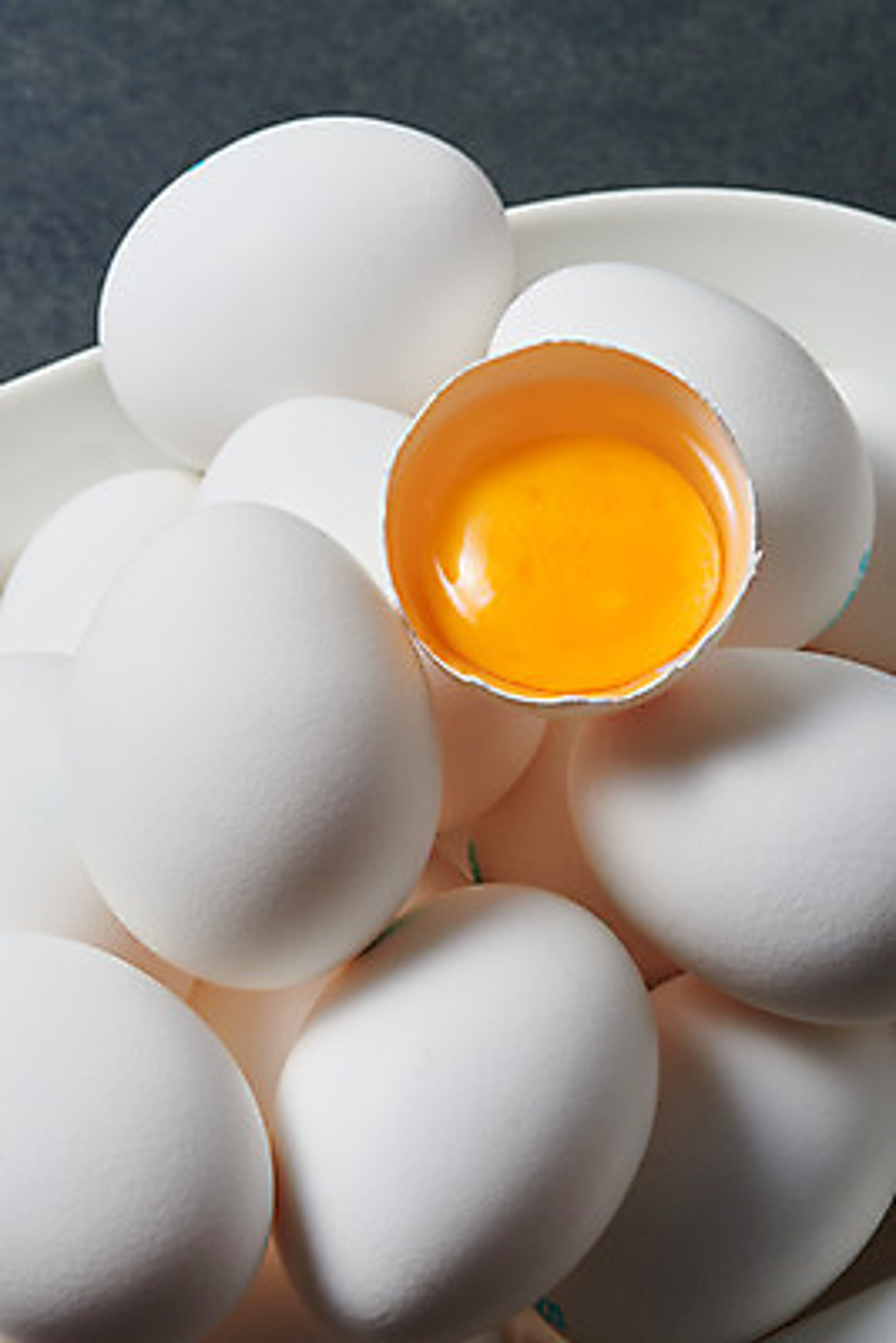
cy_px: 672
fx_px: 3916
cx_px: 448
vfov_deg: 19.4
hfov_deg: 13.1
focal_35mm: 105
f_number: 20
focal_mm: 105
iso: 100
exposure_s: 1/125
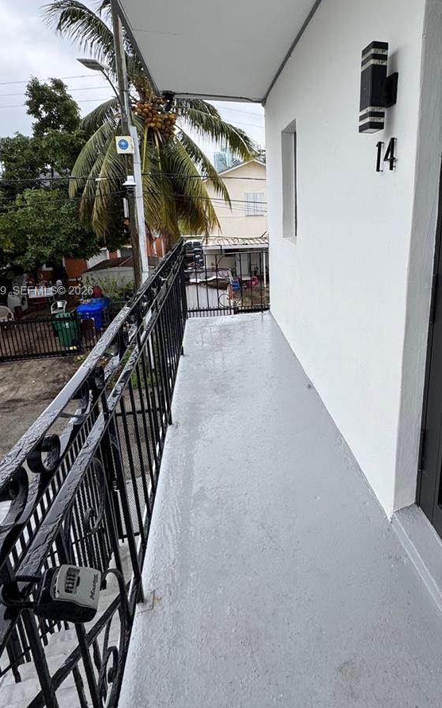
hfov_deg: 57.9
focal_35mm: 20
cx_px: 304
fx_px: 386
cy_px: 292
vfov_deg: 84.3
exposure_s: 1/318
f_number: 2.2
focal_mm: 2.22
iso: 40
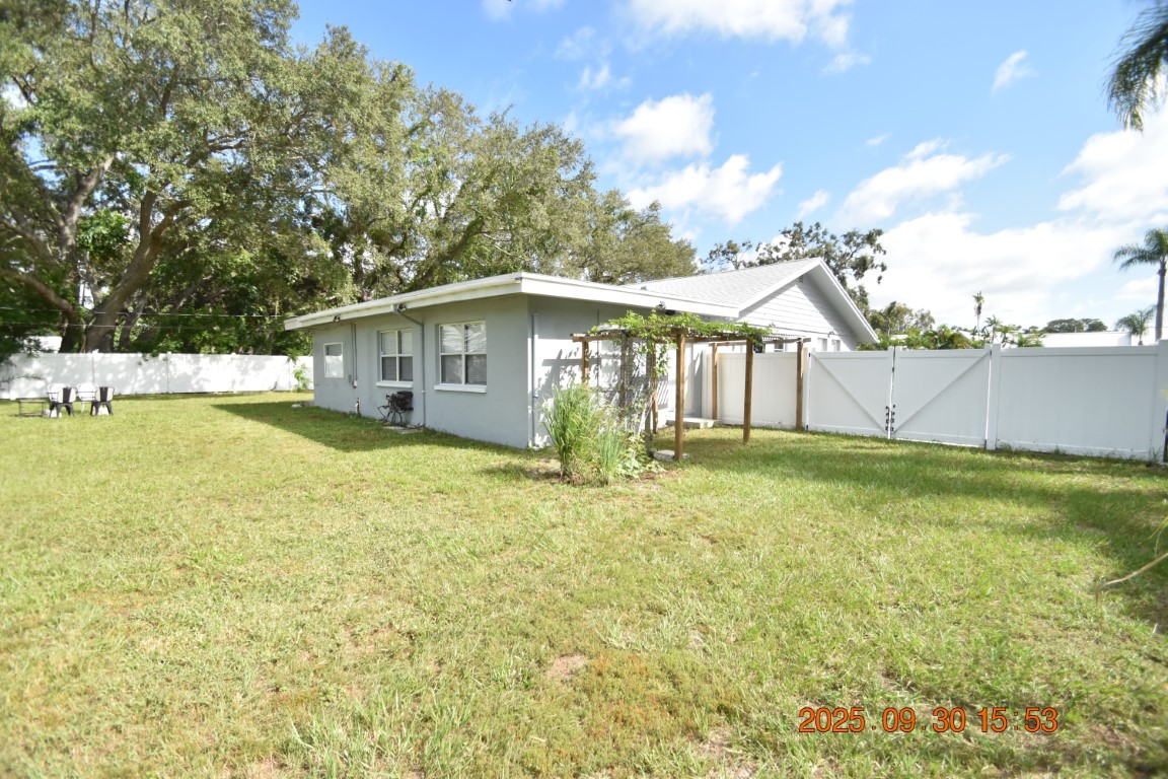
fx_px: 487
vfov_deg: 77.3
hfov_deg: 100.4
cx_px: 584
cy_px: 390
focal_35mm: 15
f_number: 3.5
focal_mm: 10
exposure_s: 1/4000
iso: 800
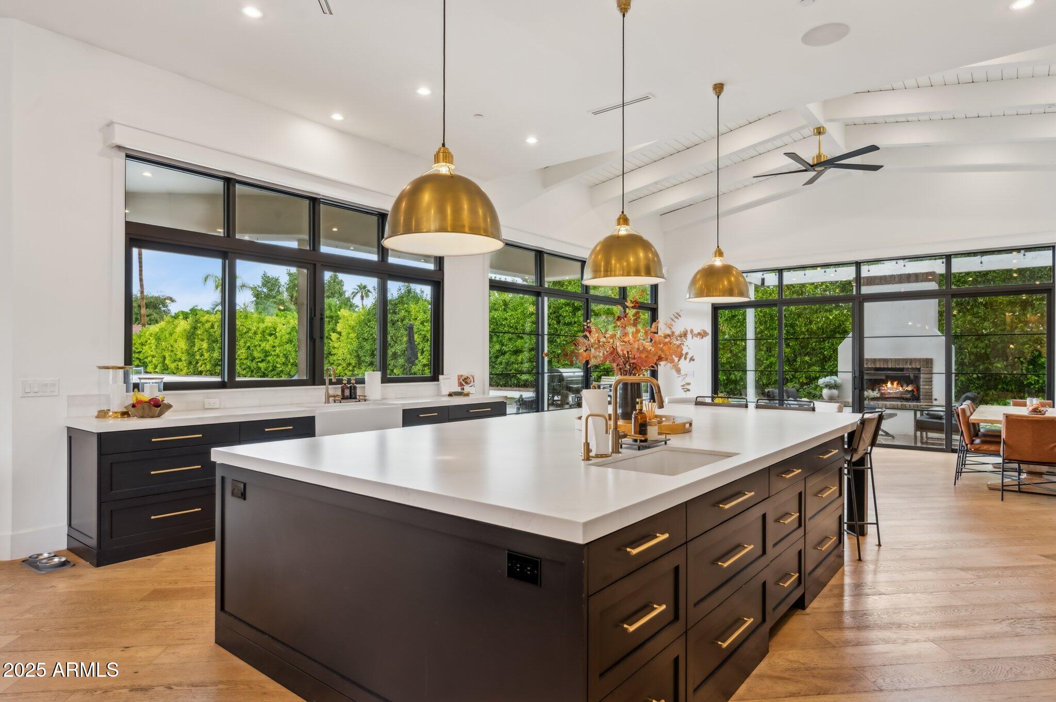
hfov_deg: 82.6
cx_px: 528
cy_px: 351
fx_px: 601
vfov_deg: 60.6
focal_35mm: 20
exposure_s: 1/40
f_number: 7.1
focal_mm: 20.5
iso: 320
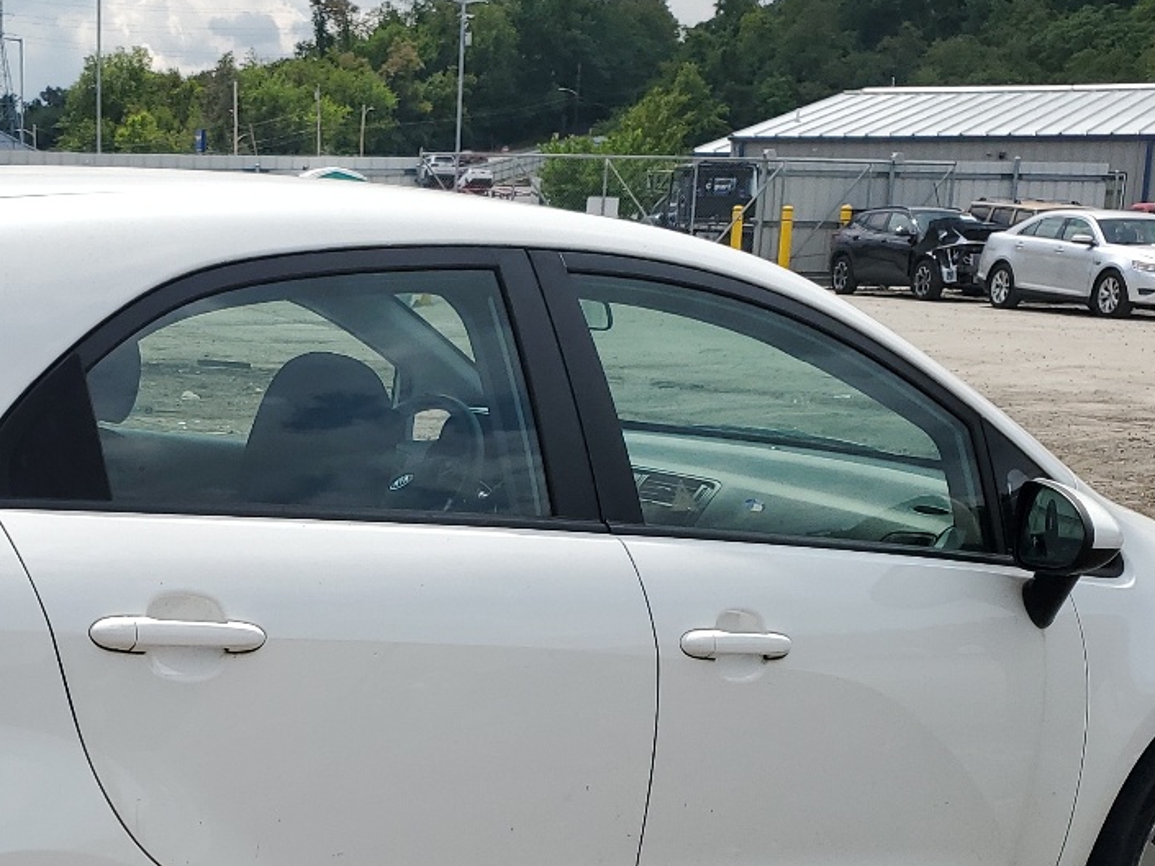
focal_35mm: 59
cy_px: 742
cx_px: 202
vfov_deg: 24.3
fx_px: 1969
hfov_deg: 31.7
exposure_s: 1/5000
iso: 50
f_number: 1.5
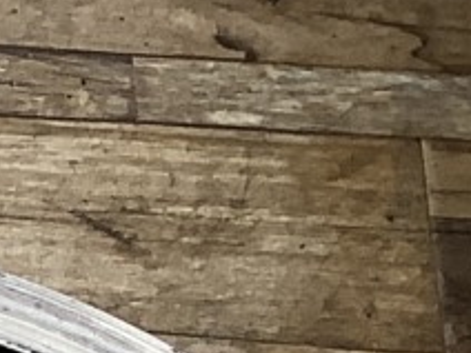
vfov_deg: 5.7
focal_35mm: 241
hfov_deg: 6.8
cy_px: 1142
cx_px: -1282
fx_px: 3279
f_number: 2.4
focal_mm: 3.3
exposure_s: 1/60
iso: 80
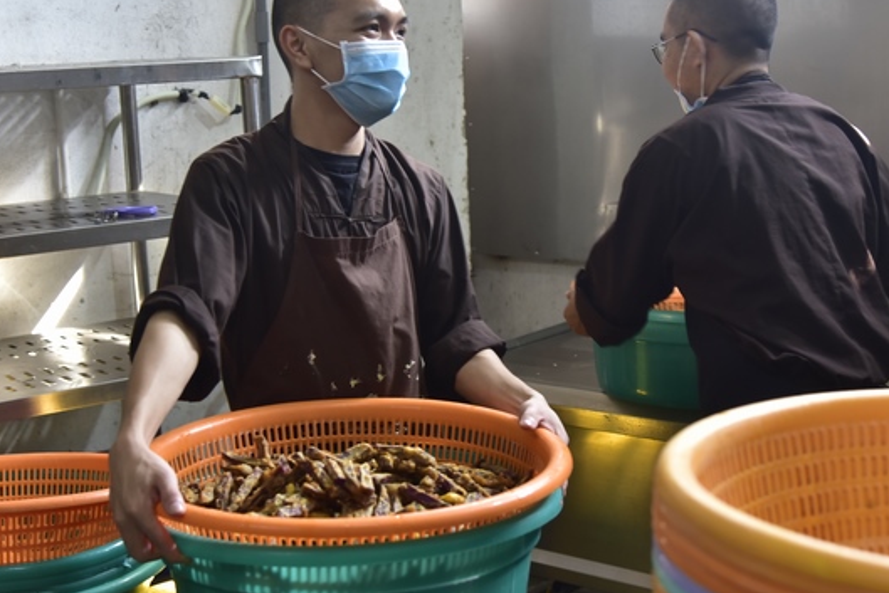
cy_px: 242
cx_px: 427
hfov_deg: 33.9
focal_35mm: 59
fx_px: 1457
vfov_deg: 23.0
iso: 640
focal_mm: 48
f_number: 4.5
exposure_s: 1/50
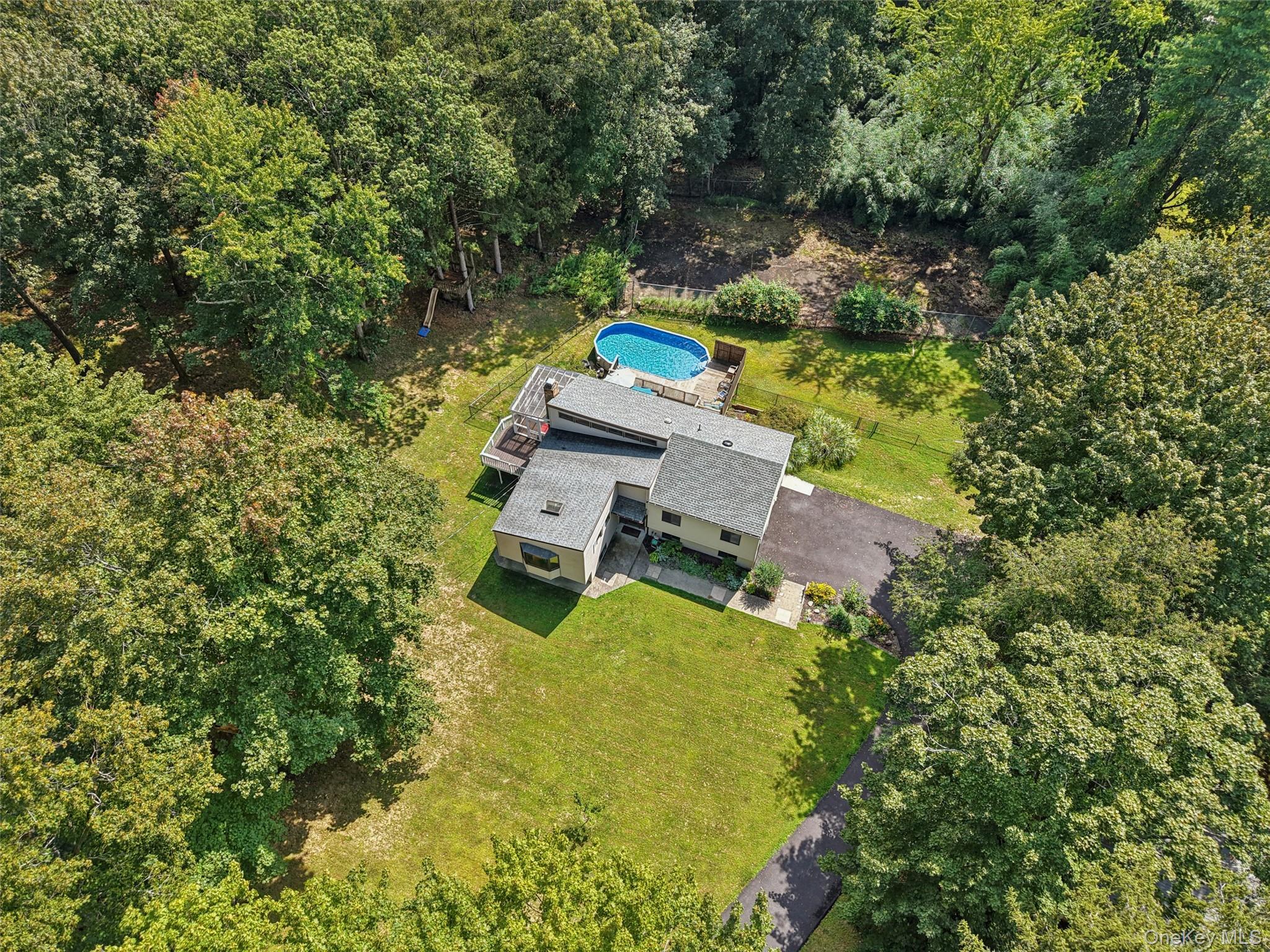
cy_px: 476
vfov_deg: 56.8
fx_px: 881
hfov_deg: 71.6
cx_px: 635
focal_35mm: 24
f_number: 1.8
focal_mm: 8.67
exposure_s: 1/1000
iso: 130
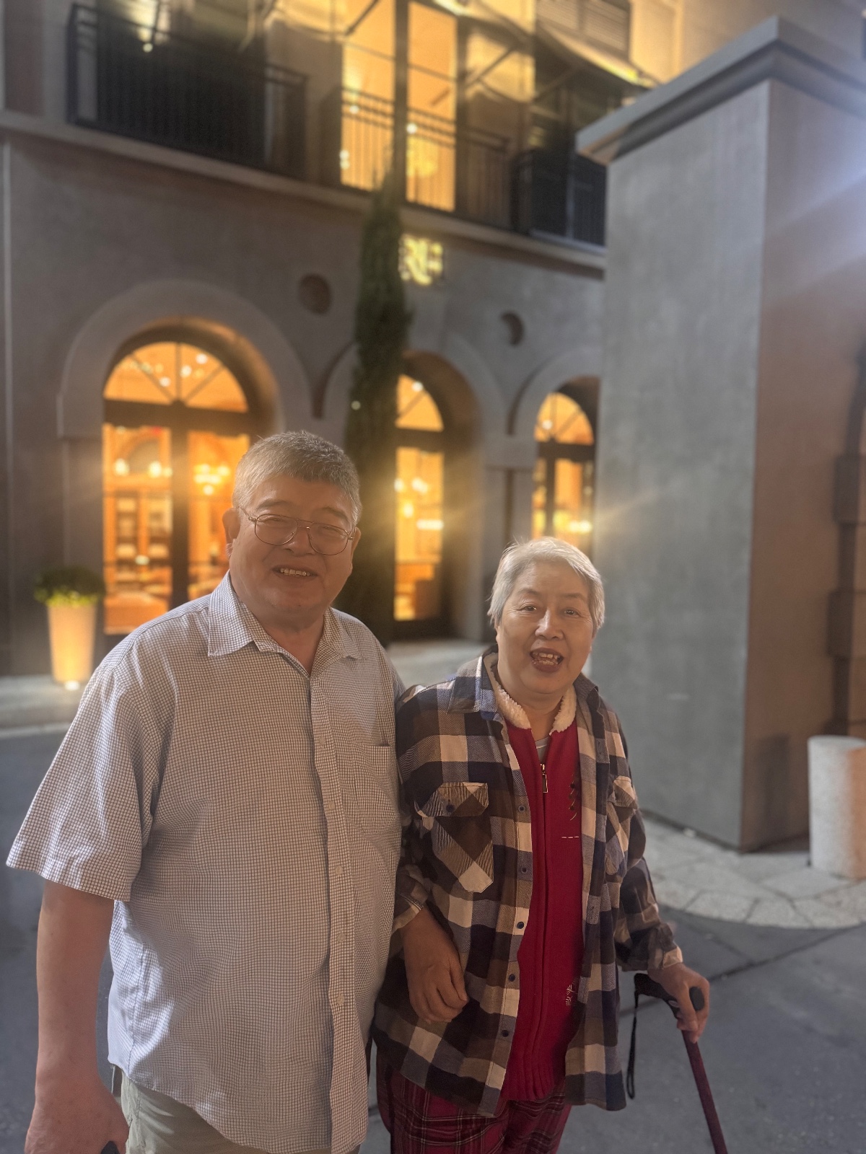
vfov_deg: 71.6
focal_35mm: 24
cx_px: 433
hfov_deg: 56.8
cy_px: 577
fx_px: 801
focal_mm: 6.76
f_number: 1.78
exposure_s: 1/30
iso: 1000
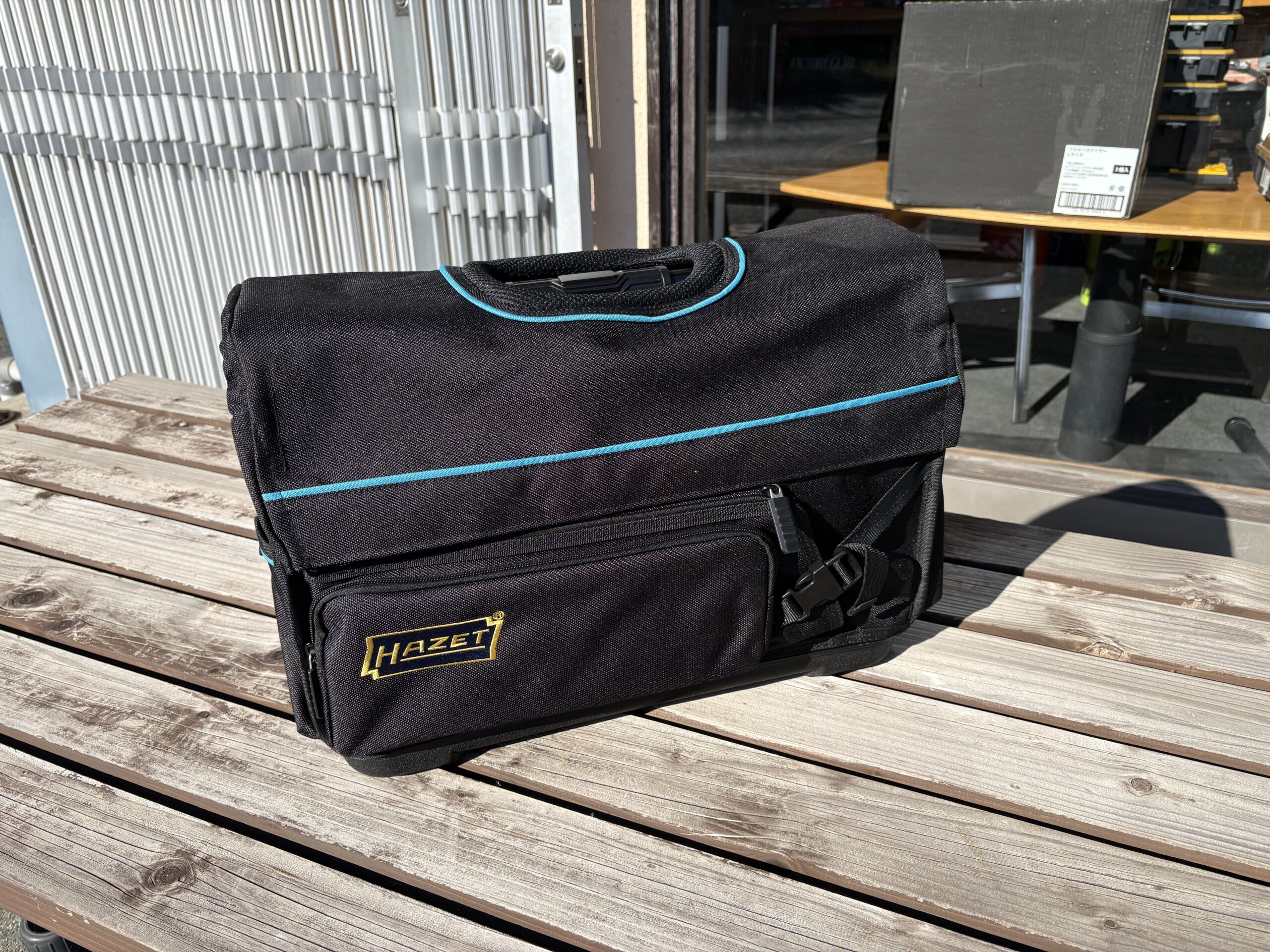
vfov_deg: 53.1
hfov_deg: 67.3
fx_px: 954
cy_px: 476
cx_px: 635
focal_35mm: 26
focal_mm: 5.96
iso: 50
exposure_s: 1/2639
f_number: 1.6
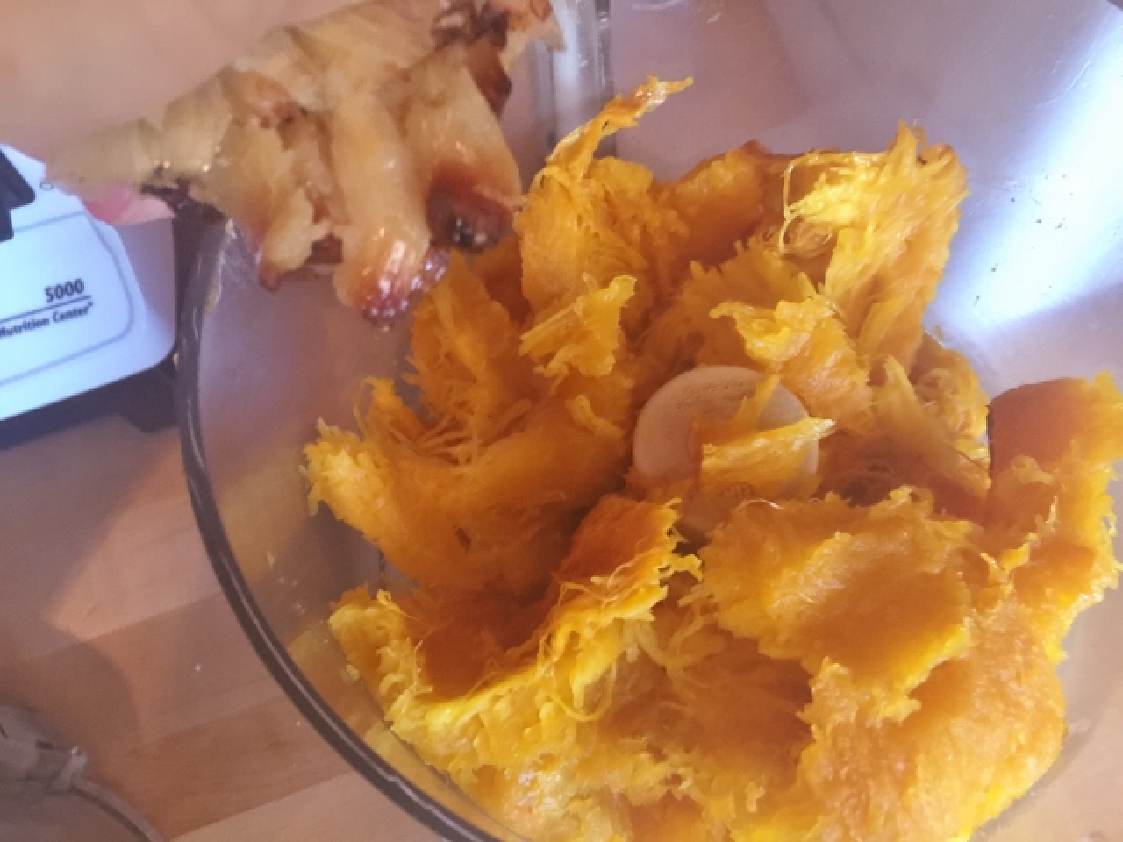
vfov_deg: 48.2
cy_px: 421
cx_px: 562
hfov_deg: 61.7
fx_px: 941
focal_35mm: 29
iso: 125
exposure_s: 1/15
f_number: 2.2
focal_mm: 4.15
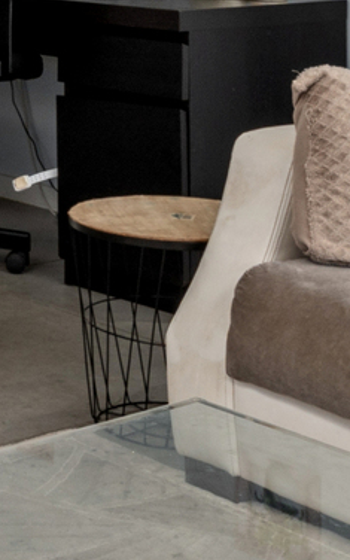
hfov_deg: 11.7
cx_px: -255
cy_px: -143
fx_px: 1587
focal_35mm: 104
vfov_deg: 18.7
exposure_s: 1/4
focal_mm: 16
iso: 250
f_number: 11
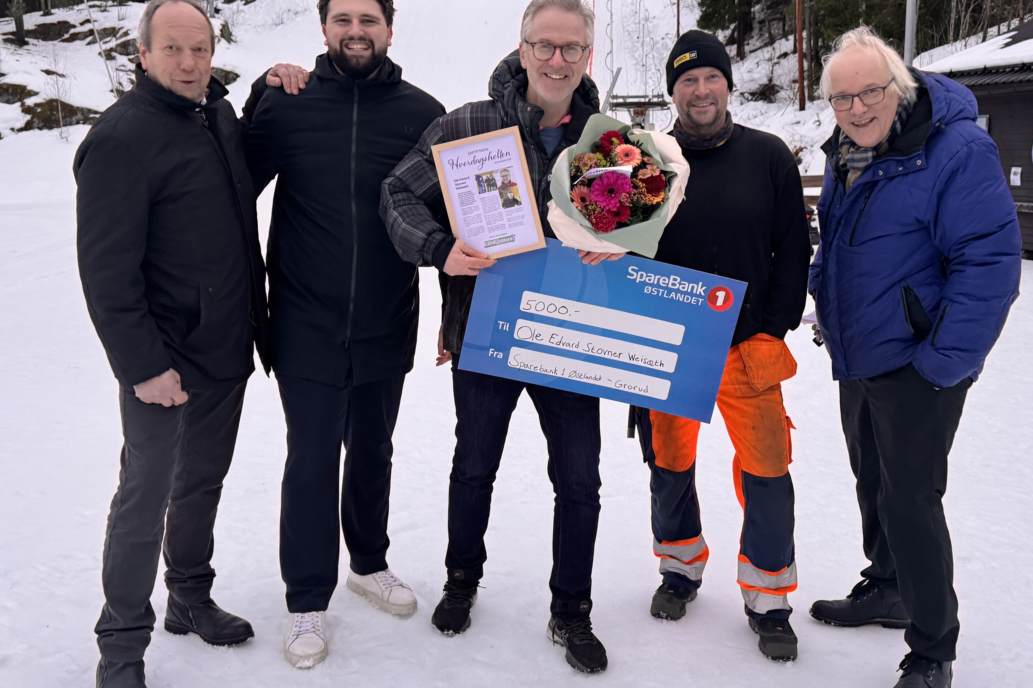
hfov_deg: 55.7
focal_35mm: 34
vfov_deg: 38.8
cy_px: 313
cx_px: 568
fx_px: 976
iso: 250
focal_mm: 6.76
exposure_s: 1/60
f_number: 1.78
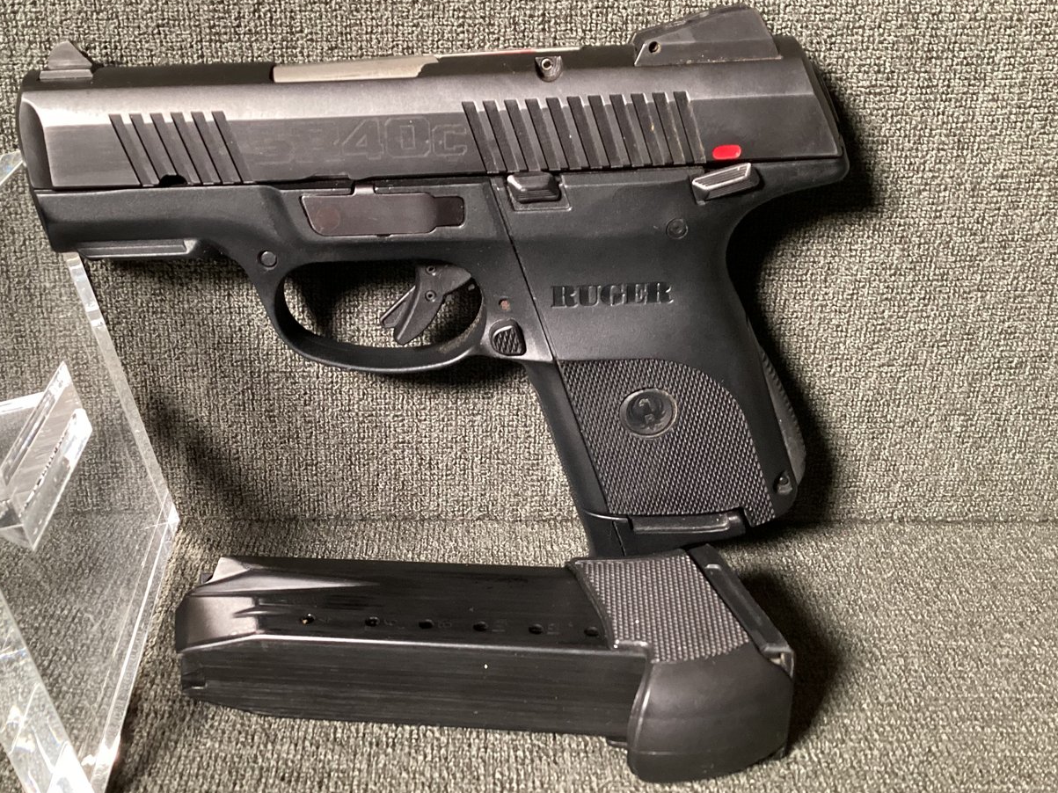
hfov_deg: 47.6
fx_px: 1192
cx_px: 419
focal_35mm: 39
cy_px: 387
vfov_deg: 36.8
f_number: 2.4
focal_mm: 3.3
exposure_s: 1/33
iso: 320
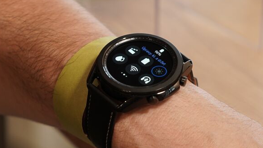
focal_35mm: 64
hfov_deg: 32.8
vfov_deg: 18.8
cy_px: 87
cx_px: 125
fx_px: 446
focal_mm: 58
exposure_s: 1/80
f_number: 4
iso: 200
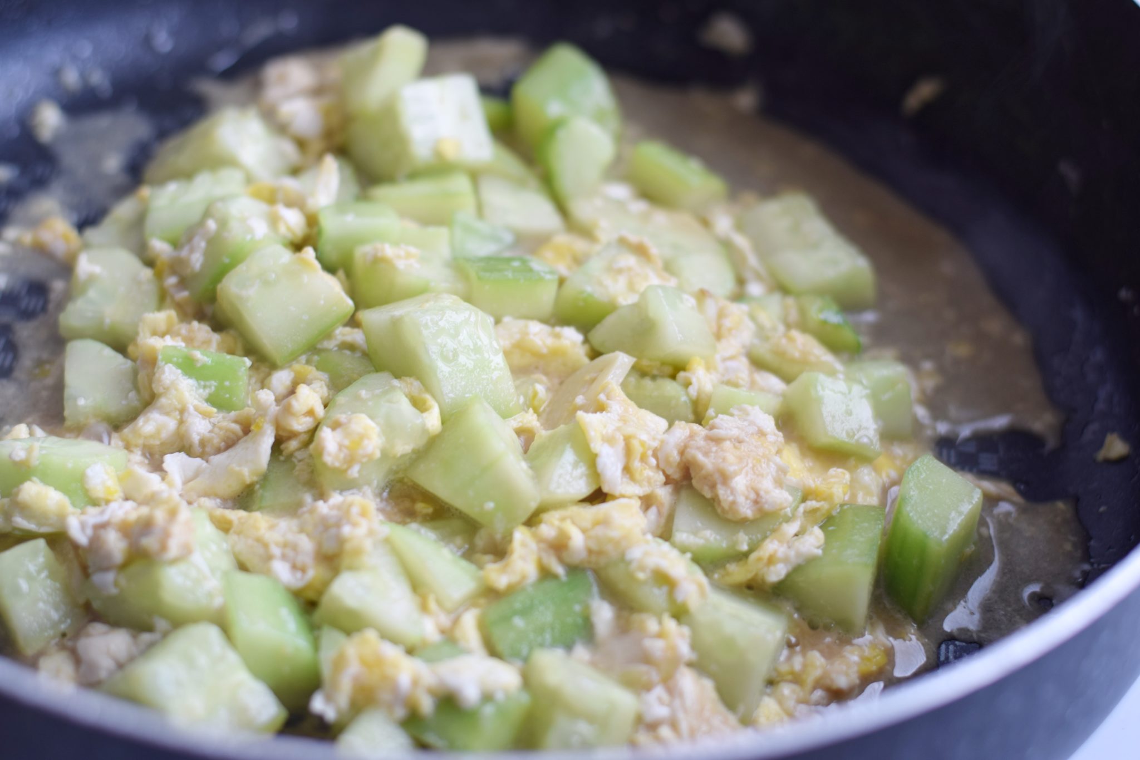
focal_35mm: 75
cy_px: 380
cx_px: 570
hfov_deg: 27.0
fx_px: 2375
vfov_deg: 18.2
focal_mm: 50
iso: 100
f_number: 2.5
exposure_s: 1/125
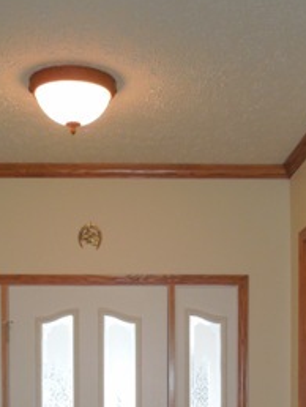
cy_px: 415
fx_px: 730
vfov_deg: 29.0
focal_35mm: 62
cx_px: 150
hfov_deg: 23.7
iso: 220
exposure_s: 1/40
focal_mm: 4.5
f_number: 3.3
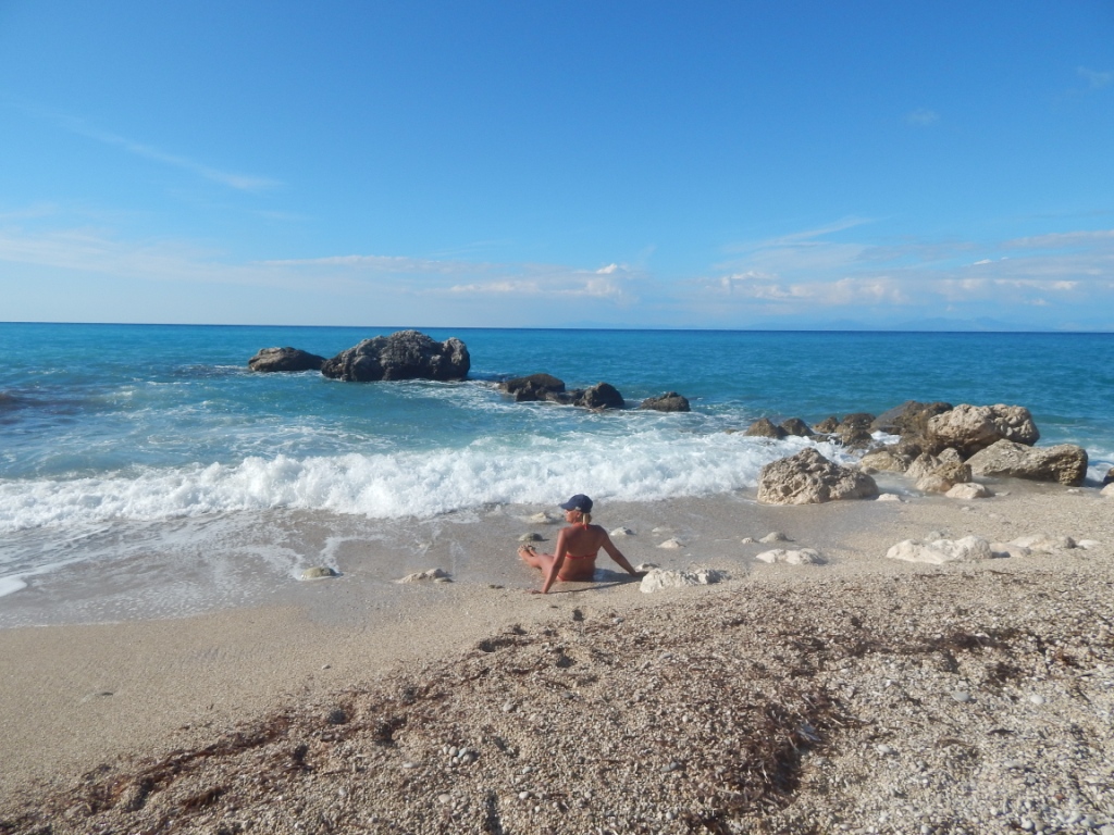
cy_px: 418
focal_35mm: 22
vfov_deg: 61.1
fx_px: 708
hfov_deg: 76.4
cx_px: 557
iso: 125
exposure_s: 1/800
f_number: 6
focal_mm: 4
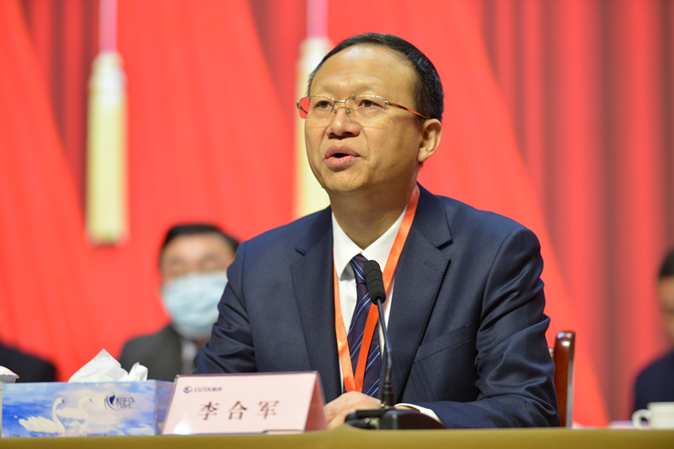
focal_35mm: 170
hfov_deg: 12.1
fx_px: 3182
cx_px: 337
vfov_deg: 8.1
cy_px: 224
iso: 1000
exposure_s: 1/320
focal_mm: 170
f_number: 2.8
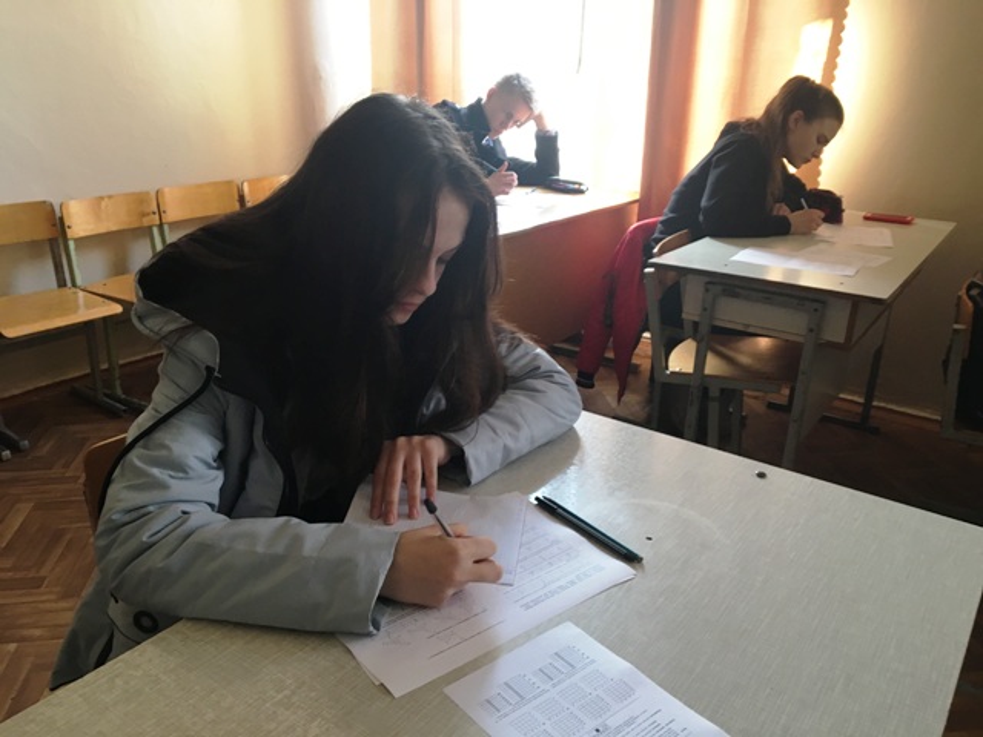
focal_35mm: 29
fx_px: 824
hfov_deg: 61.7
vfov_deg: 48.2
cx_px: 492
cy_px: 368
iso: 100
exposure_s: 1/33
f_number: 2.2
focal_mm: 4.15
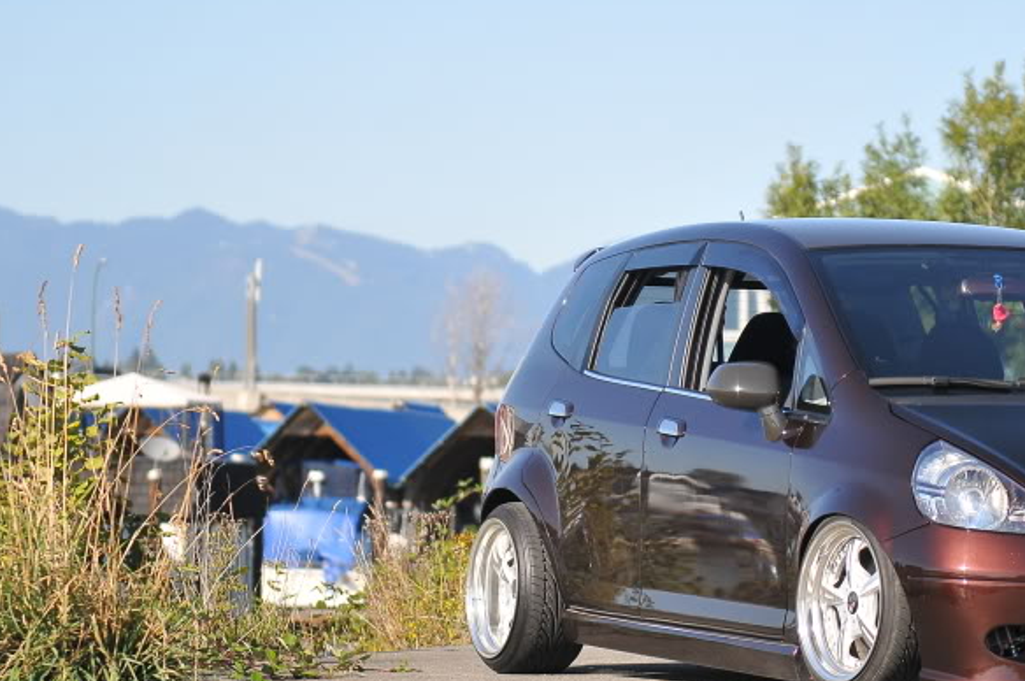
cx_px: 584
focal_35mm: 184
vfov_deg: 7.4
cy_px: 265
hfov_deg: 11.2
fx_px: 5233
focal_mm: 70
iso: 400
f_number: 2.8
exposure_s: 1/4000
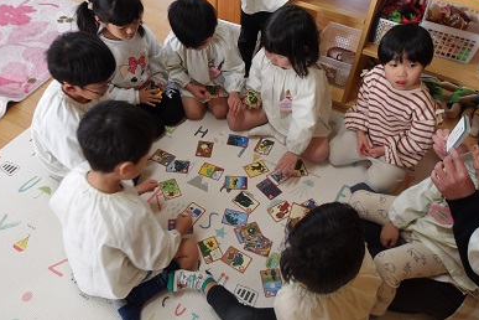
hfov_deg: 63.7
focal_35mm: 29
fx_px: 386
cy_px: 136
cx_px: 236
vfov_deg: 44.8
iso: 205
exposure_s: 1/60
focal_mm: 4.9
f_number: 3
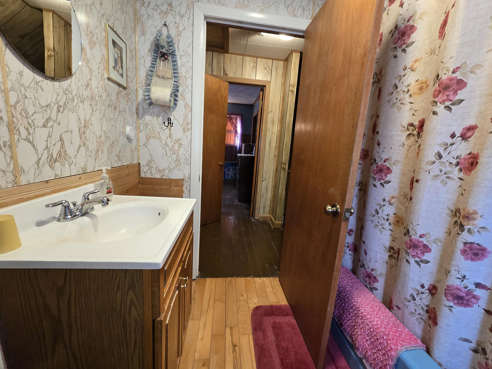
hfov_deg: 106.2
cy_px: 184
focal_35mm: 13
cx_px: 246
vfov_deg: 89.9
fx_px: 185
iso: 400
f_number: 2.2
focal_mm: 2.2
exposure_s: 1/60
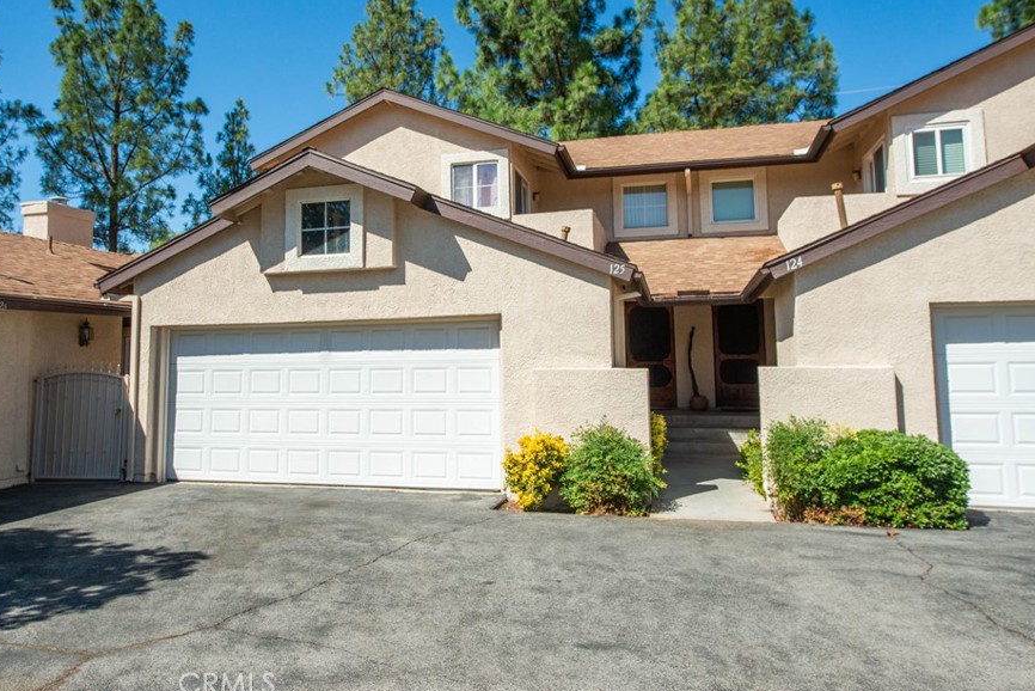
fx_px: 748
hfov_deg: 69.3
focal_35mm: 26
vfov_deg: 49.4
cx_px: 480
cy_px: 292
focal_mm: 22
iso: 400
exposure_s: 1/2000
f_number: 7.1
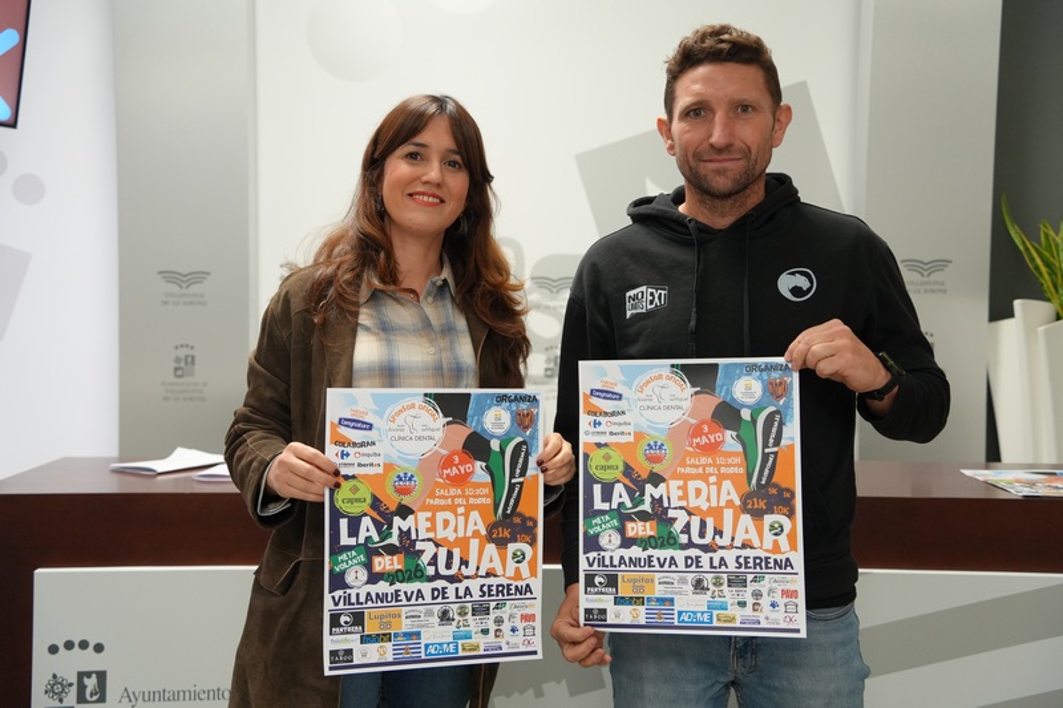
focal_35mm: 42
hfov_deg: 46.4
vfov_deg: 31.9
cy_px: 354
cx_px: 532
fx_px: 1240
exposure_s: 1/160
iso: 2000
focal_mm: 42
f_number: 4
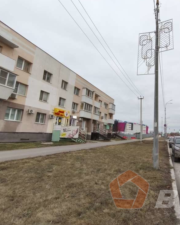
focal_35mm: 20
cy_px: 112
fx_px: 133
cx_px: 146
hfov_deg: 61.9
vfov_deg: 80.4
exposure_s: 1/100
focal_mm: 1.91
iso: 50
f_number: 2.2
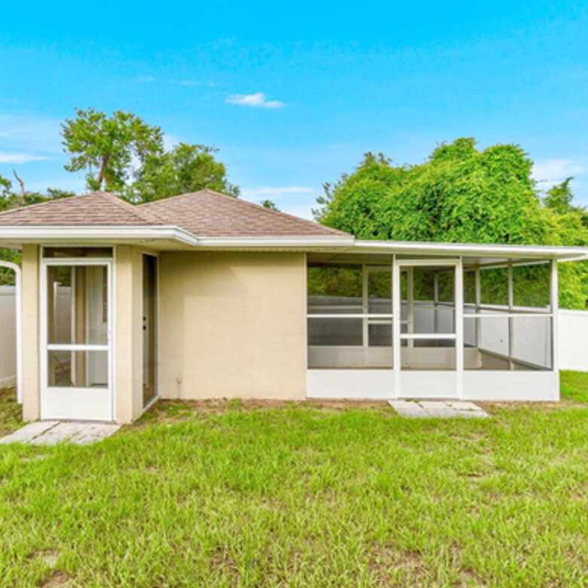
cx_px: 265
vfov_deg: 72.1
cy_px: 284
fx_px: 404
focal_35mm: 21
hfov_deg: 72.0
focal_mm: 10
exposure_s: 1/100
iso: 100
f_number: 8
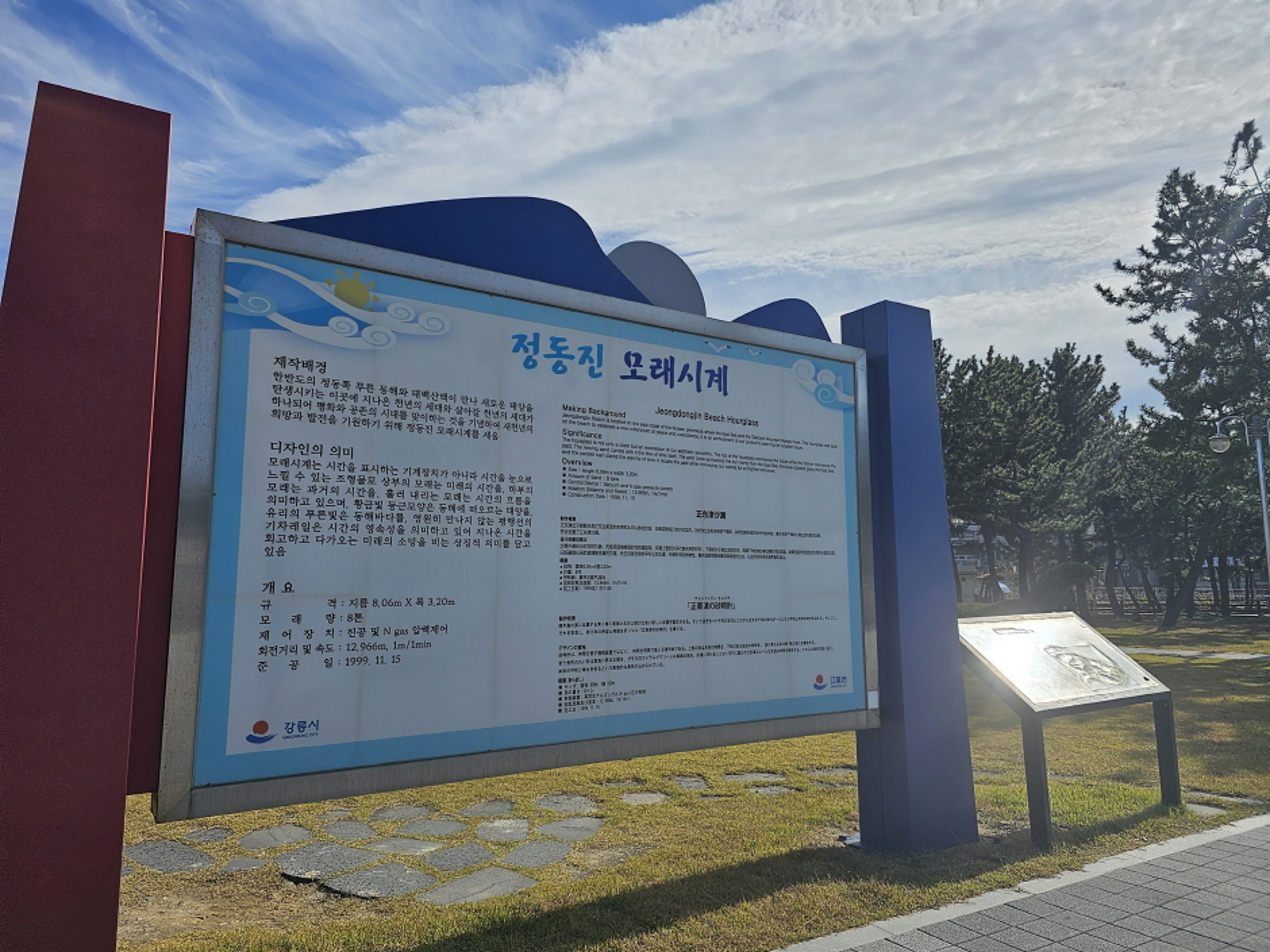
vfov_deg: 58.9
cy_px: 476
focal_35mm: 23
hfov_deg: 73.9
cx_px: 635
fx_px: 844
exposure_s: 1/2000
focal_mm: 6.3
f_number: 1.7
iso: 12
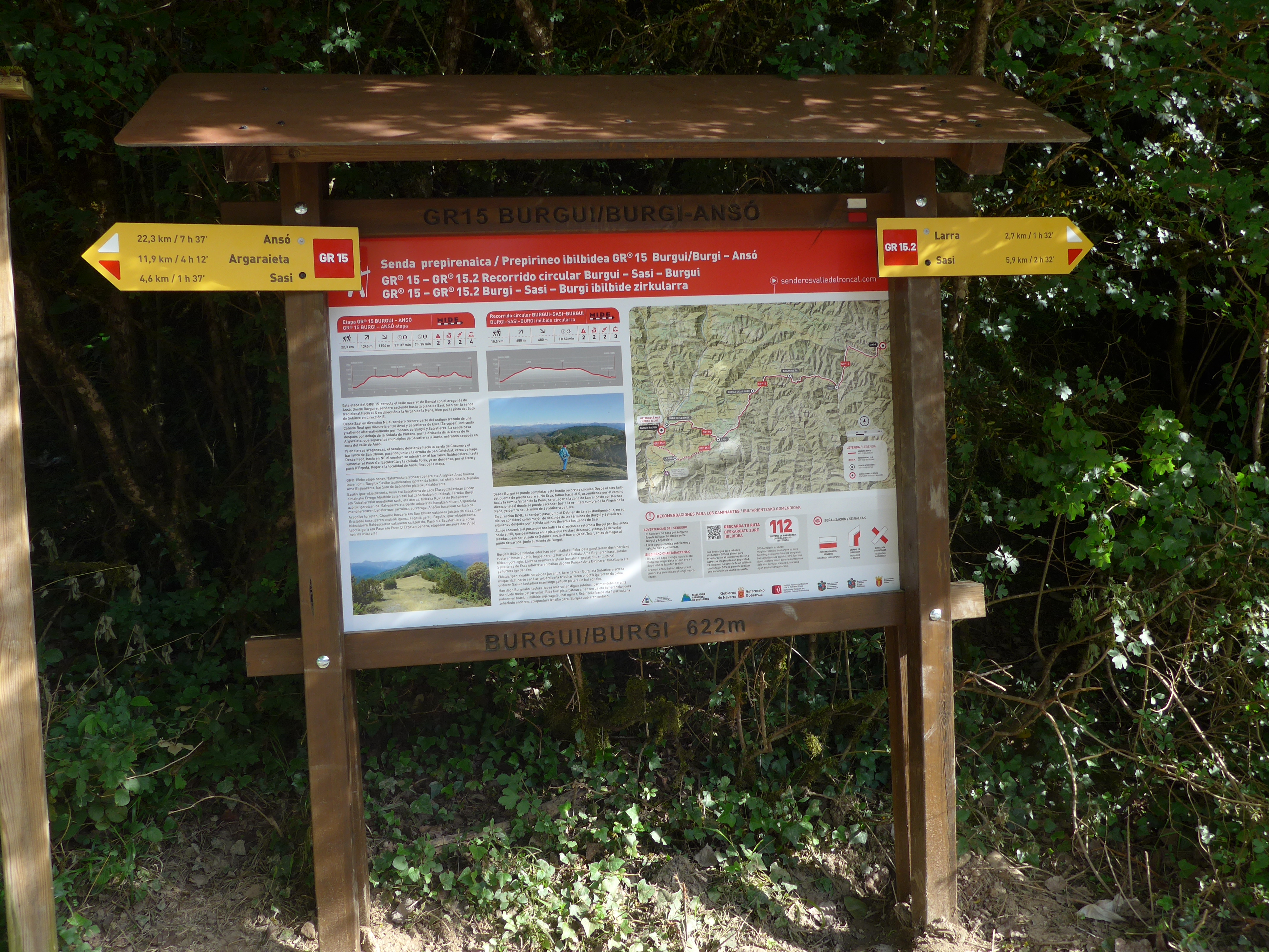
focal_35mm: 29
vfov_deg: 48.2
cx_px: 634
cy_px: 476
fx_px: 1063
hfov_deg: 61.7
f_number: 2.8
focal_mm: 6
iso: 80
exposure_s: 1/200
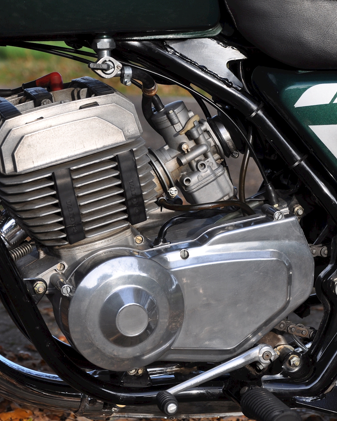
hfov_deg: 11.7
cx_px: 179
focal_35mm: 132
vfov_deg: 14.6
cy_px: 210
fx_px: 1646
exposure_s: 1/200
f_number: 7.1
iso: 200
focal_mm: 62
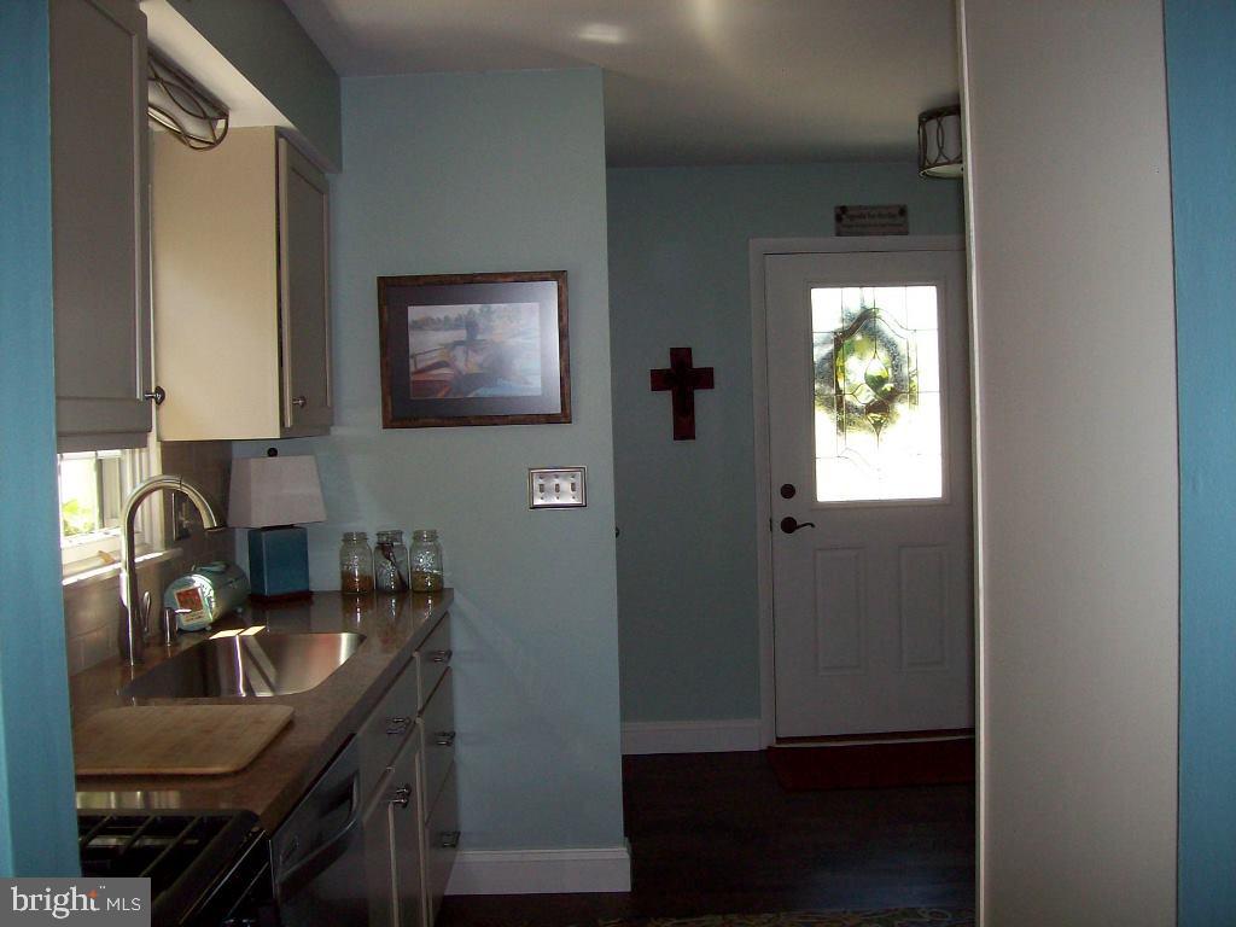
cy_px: 464
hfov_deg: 51.4
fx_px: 1285
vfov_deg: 39.7
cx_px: 618
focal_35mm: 36
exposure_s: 1/64
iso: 80
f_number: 2.7
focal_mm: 6
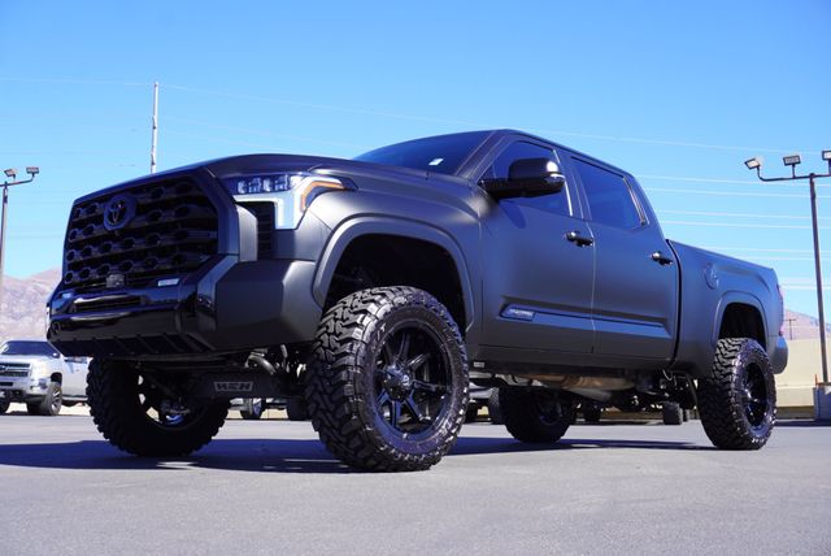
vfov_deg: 33.1
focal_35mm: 40
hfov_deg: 47.9
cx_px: 416
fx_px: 936
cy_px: 278
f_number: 8
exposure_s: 1/100
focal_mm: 27
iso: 100
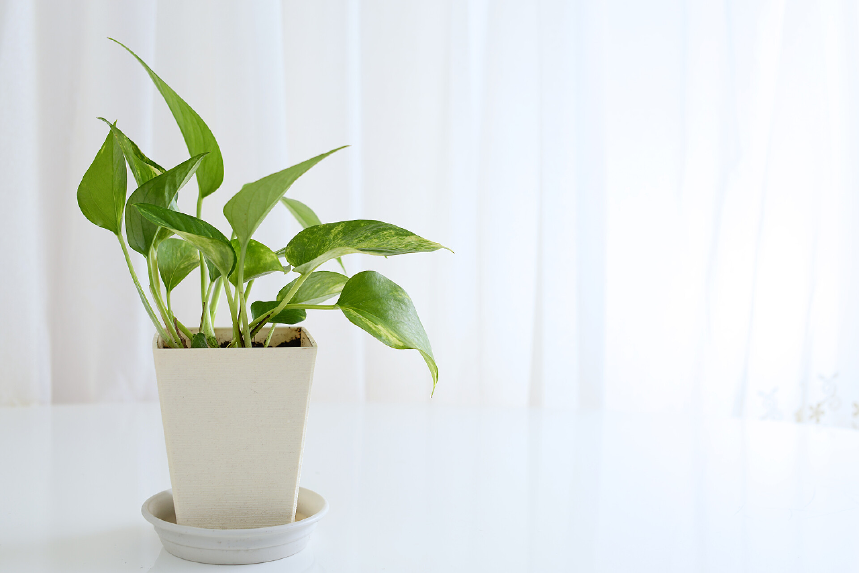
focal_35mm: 50
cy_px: 286
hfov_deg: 39.6
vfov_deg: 27.0
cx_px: 430
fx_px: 1193
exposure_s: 1/125
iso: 125
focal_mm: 50
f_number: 5.6
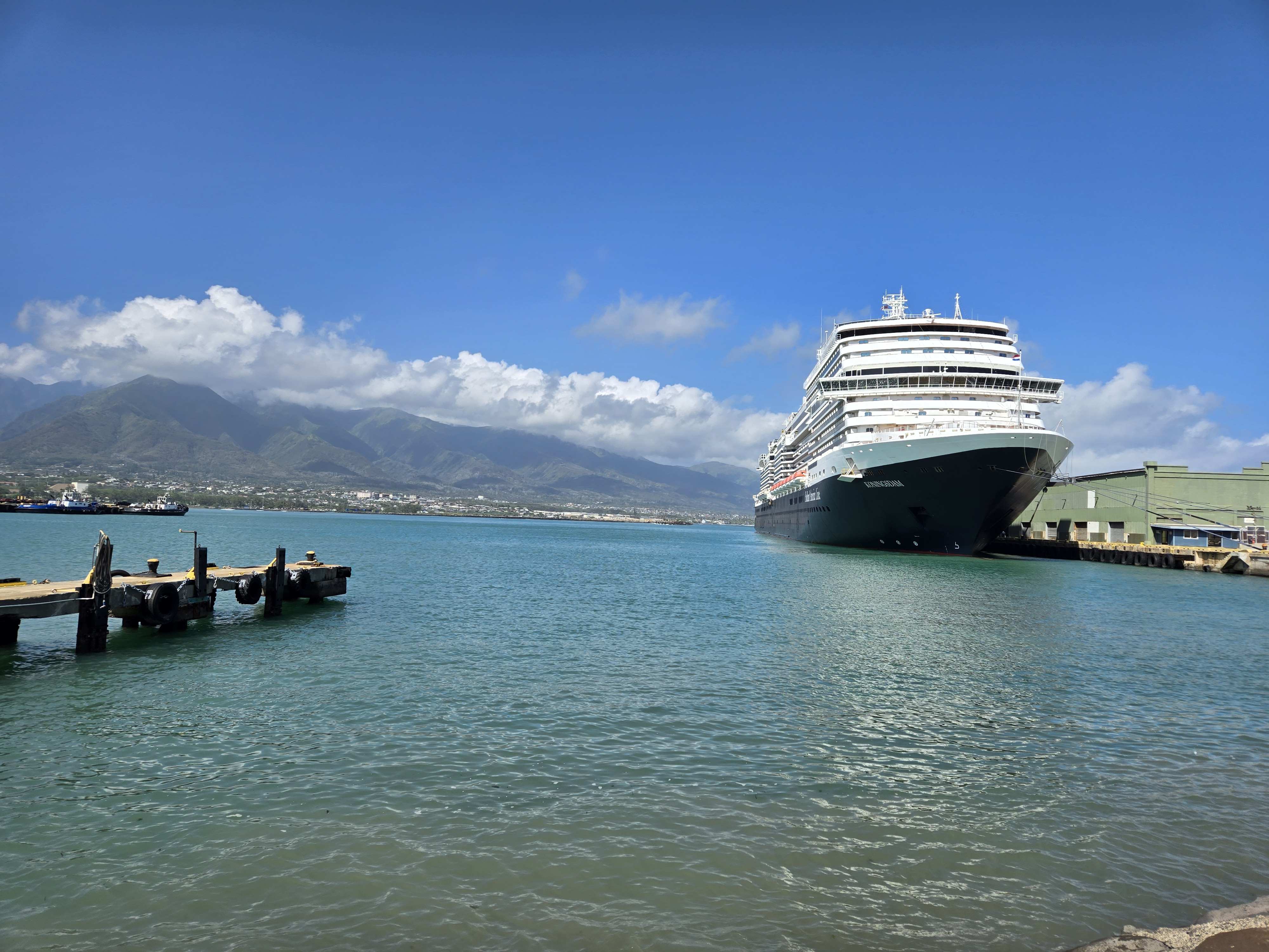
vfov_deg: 58.9
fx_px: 843
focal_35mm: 23
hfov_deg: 73.9
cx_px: 634
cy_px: 476
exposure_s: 1/2404
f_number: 1.8
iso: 25
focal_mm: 5.4
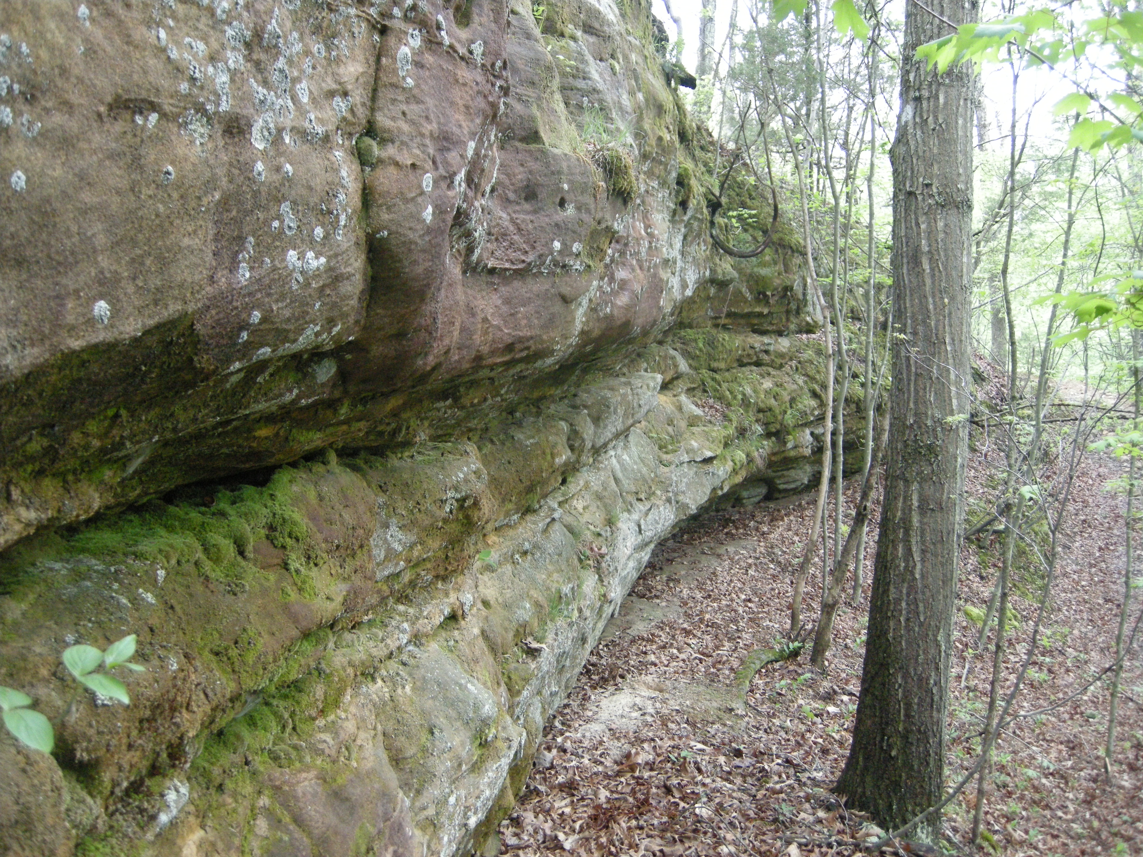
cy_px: 428
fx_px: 1156
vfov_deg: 40.7
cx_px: 572
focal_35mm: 35
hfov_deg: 52.6
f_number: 2.7
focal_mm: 7.5
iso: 400
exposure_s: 1/44.6
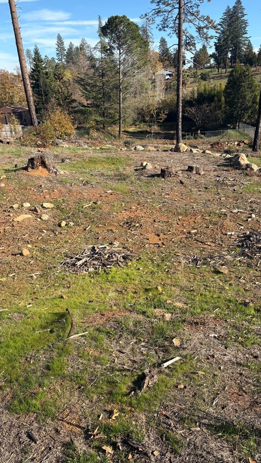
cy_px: 228
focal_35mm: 29
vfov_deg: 66.1
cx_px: 131
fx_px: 357
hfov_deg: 40.2
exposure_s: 1/1706
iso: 50
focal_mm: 5.96
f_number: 1.6
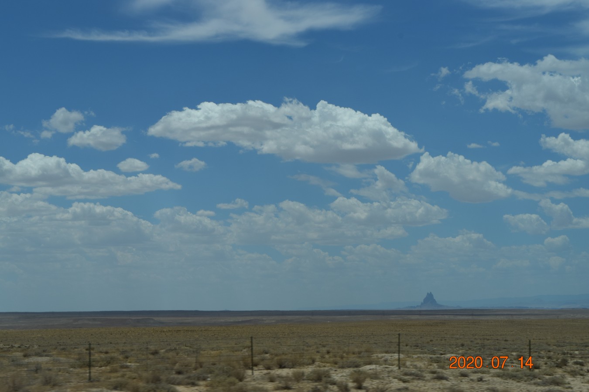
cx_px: 294
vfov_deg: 16.6
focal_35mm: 82
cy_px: 196
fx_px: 1350
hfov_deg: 24.6
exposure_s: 1/640
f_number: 13
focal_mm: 55
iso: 200
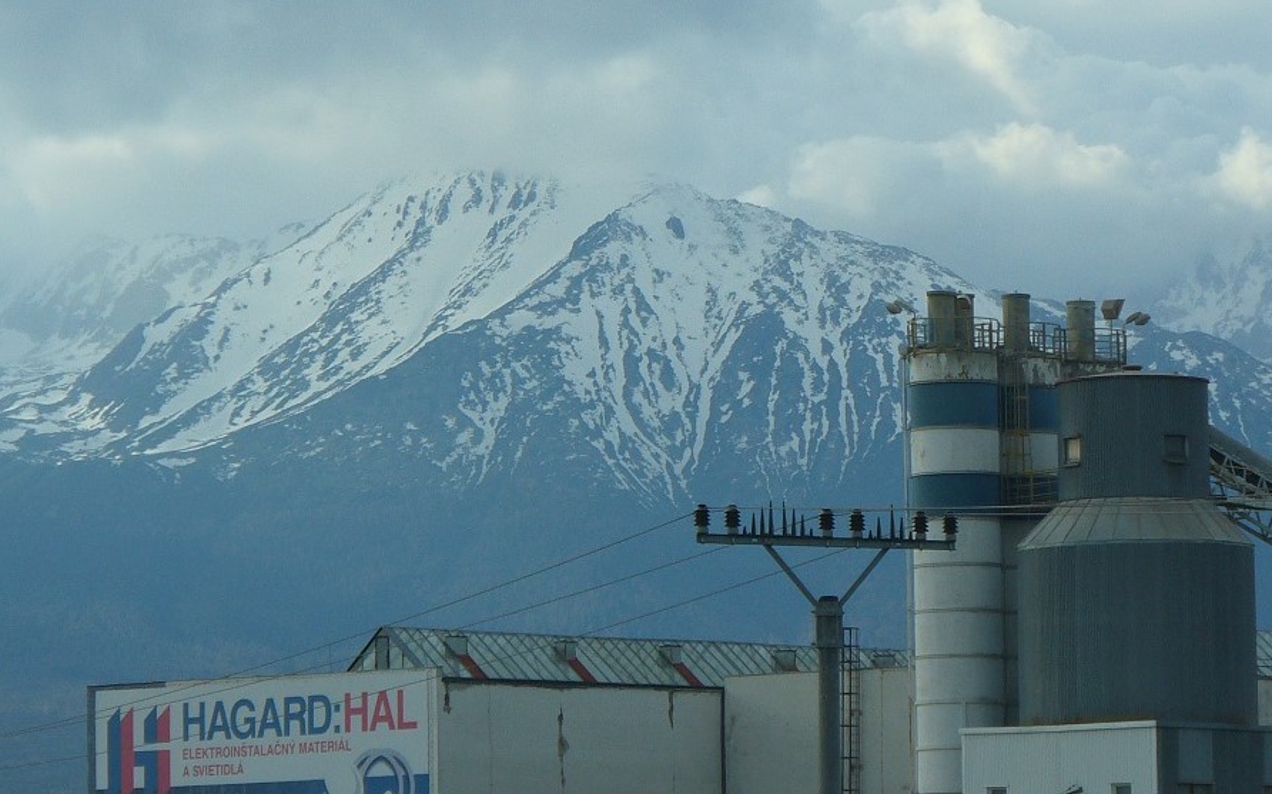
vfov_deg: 8.9
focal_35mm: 147
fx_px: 5095
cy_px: 396
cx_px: 635
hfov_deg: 14.2
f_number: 3.8
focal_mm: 22.7
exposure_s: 1/500
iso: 80
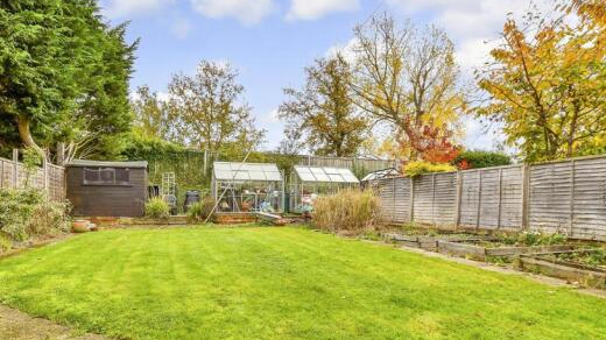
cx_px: 270
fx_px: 530
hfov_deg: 59.4
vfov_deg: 35.4
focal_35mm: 33
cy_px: 209
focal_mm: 17
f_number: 8
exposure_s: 1/50
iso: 160
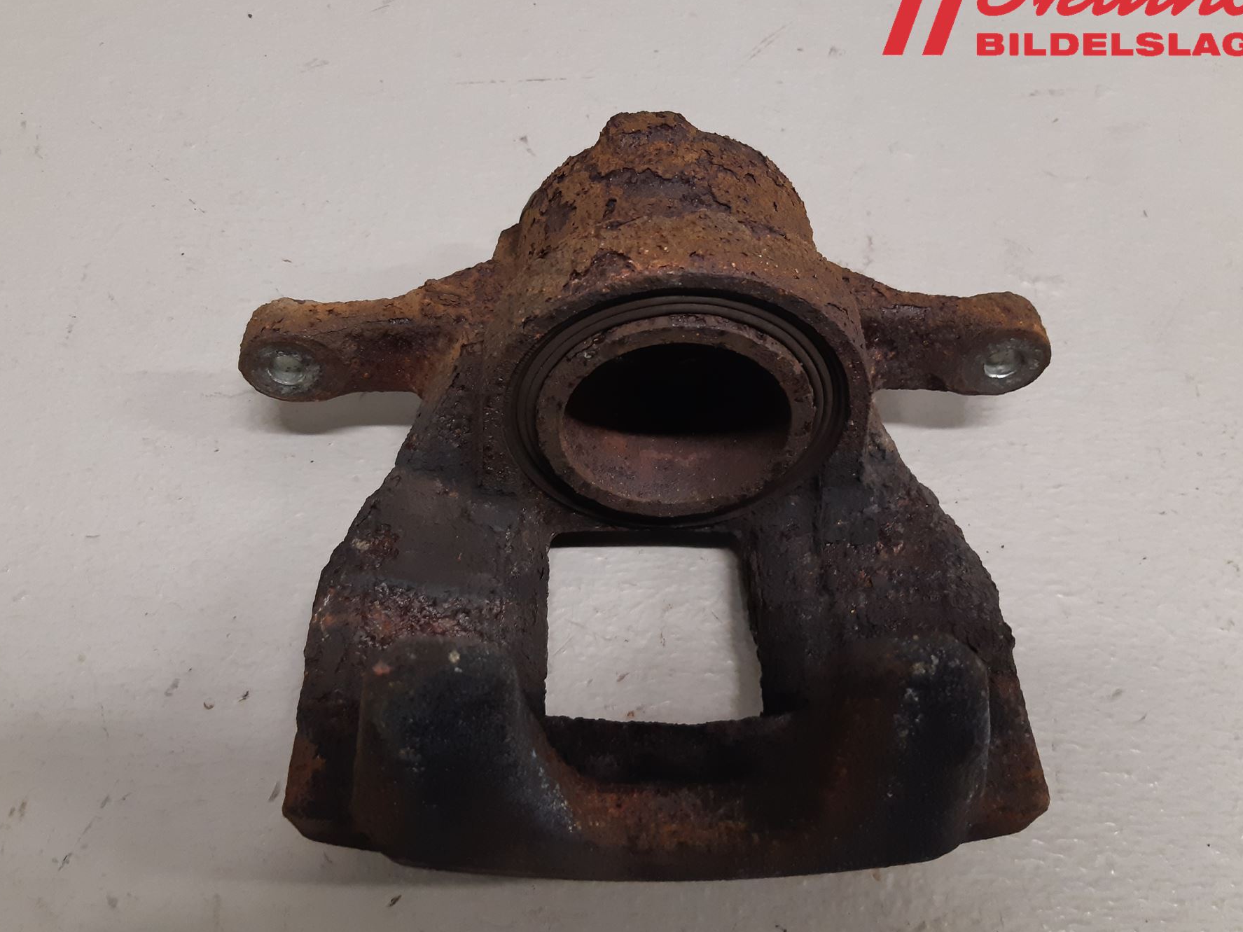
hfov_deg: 59.9
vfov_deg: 46.8
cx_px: 595
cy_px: 475
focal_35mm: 30
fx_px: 1077
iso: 160
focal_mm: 3.93
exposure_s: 1/50
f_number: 1.7
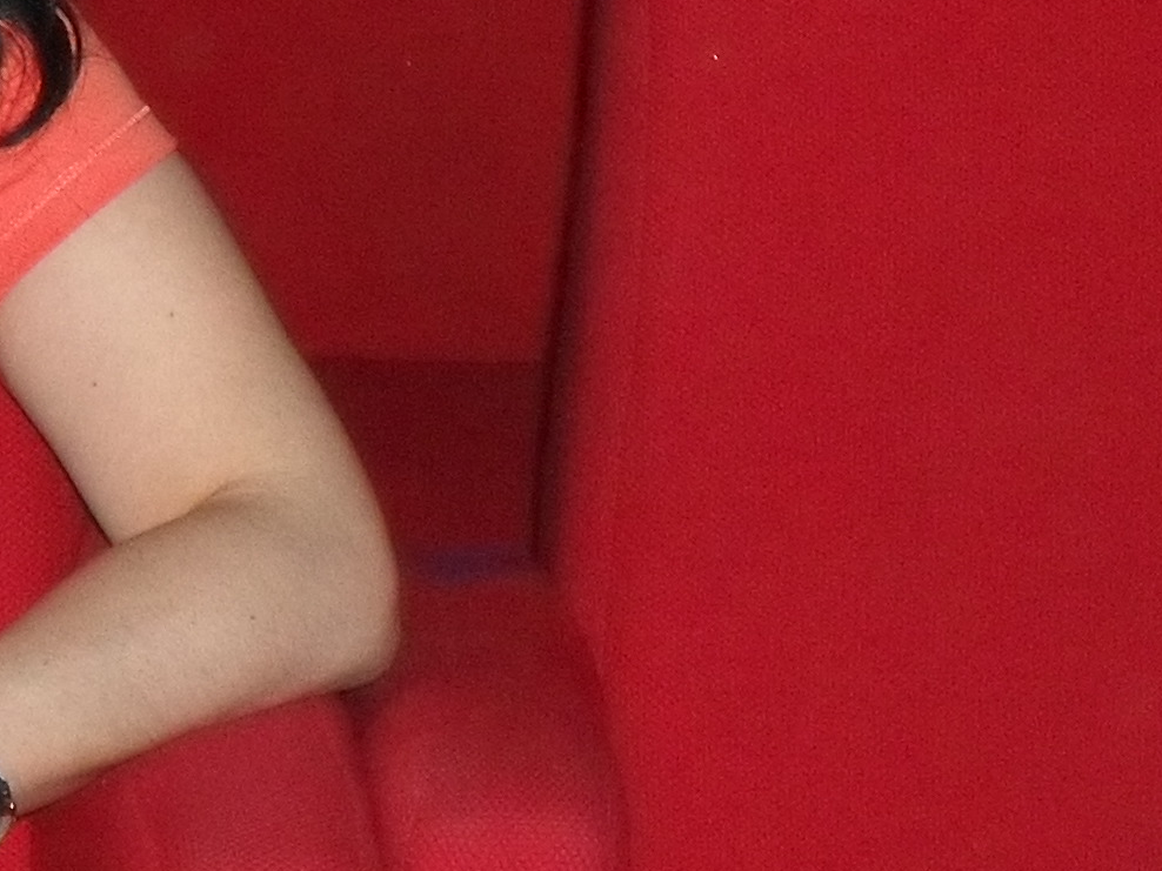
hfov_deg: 10.5
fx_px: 6076
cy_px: 509
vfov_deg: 8.2
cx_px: -706
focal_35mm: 181
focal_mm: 8.7
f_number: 3.9
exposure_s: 1/45
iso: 320
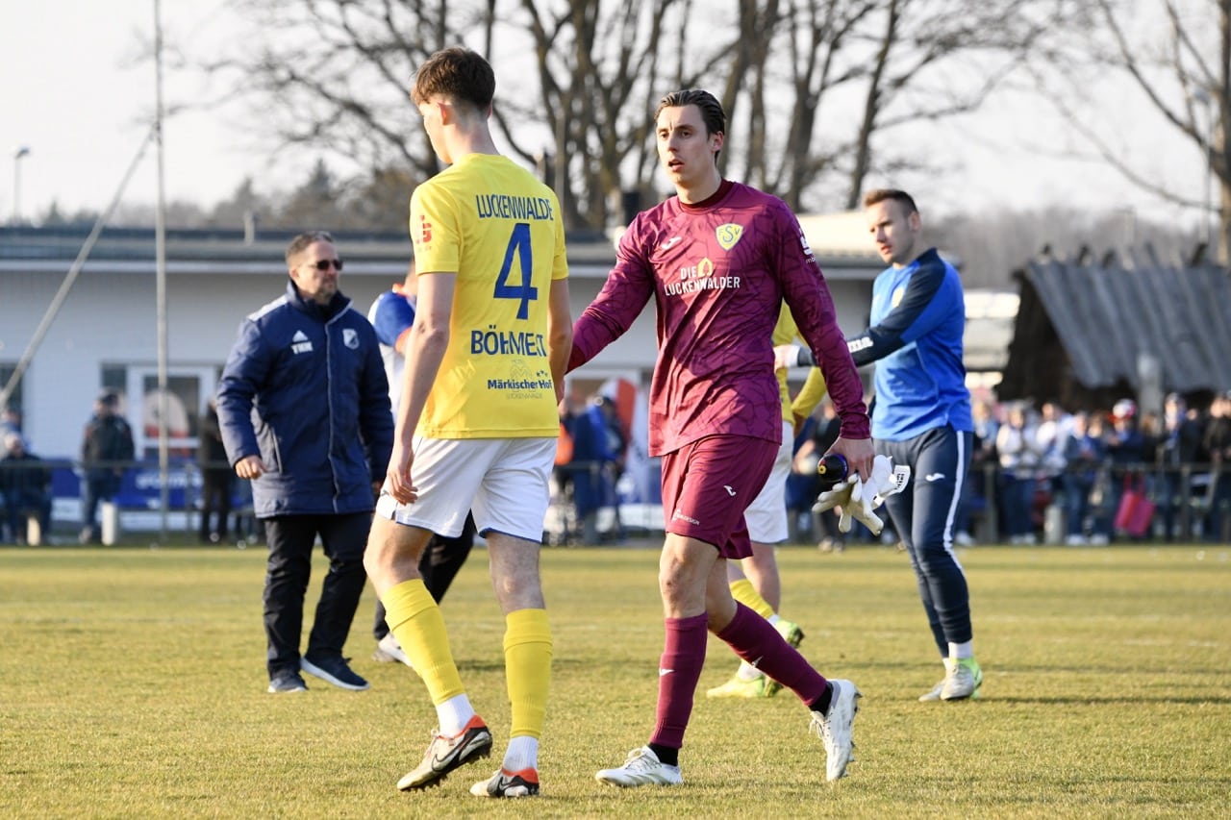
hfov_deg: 8.6
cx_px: 616
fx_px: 8205
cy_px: 410
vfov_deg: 5.7
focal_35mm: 240
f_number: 7.1
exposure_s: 1/1600
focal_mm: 240
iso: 2500
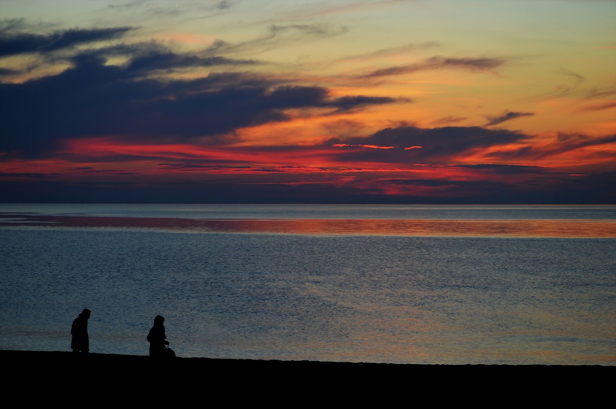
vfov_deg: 14.0
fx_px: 1666
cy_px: 204
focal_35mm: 98
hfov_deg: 20.9
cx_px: 308
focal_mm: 65
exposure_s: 1/100
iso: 400
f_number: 5
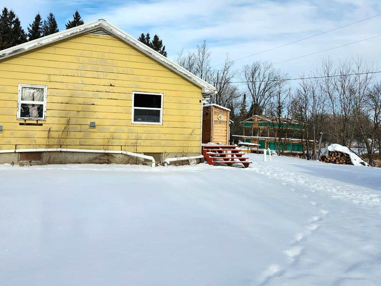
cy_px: 112
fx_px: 319
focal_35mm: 29
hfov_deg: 61.5
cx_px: 167
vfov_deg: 47.9
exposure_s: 1/1667
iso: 20
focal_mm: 5.4
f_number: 1.8
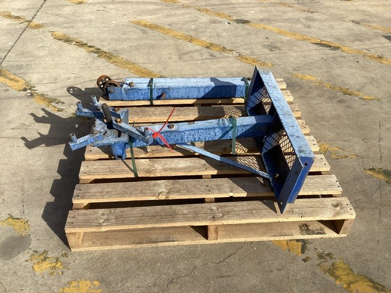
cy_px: 146
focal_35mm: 31
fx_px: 350
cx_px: 196
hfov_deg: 58.4
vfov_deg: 45.4
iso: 25
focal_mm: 3.3
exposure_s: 1/1456
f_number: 2.4
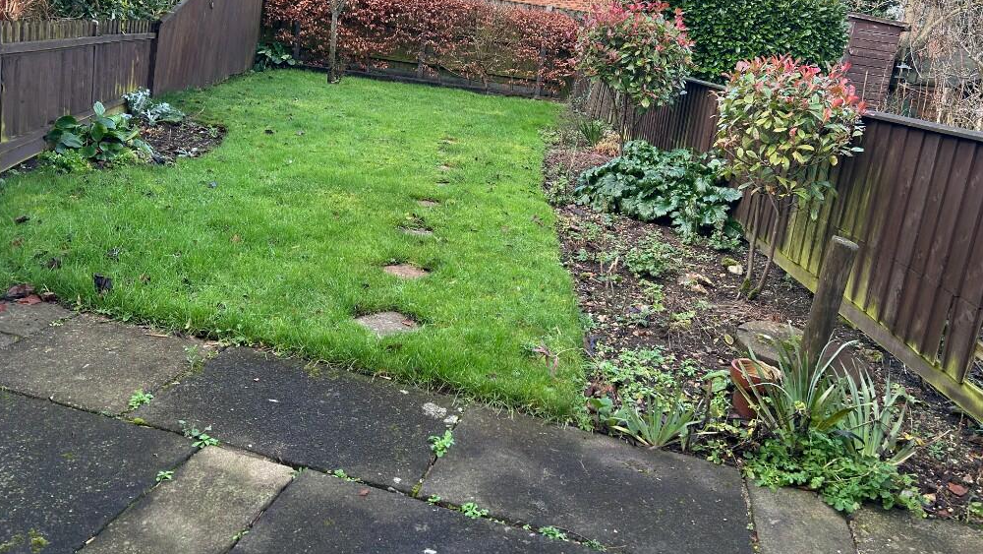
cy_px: 178
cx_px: 481
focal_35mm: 29
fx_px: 756
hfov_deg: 66.0
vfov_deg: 39.7
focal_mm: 5.7
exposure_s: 1/171
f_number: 1.5
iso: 50
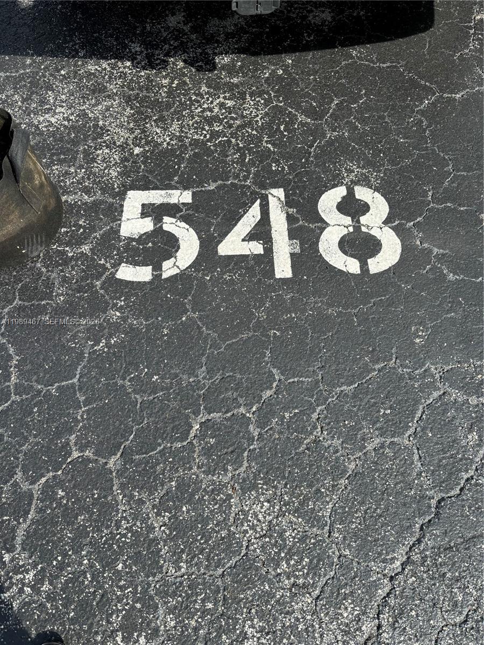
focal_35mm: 26
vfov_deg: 67.3
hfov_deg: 53.1
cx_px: 242
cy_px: 322
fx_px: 485
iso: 50
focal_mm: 5.96
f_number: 1.6
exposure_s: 1/1522
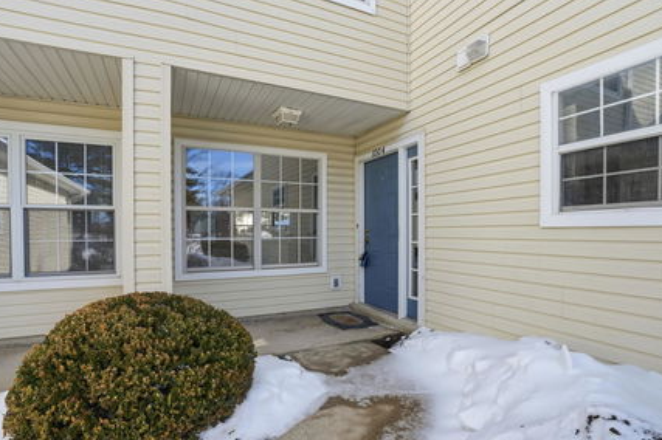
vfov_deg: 67.1
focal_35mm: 18
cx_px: 324
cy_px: 242
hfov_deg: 90.0
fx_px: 331
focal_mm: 16
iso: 500
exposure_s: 1/2000
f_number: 10
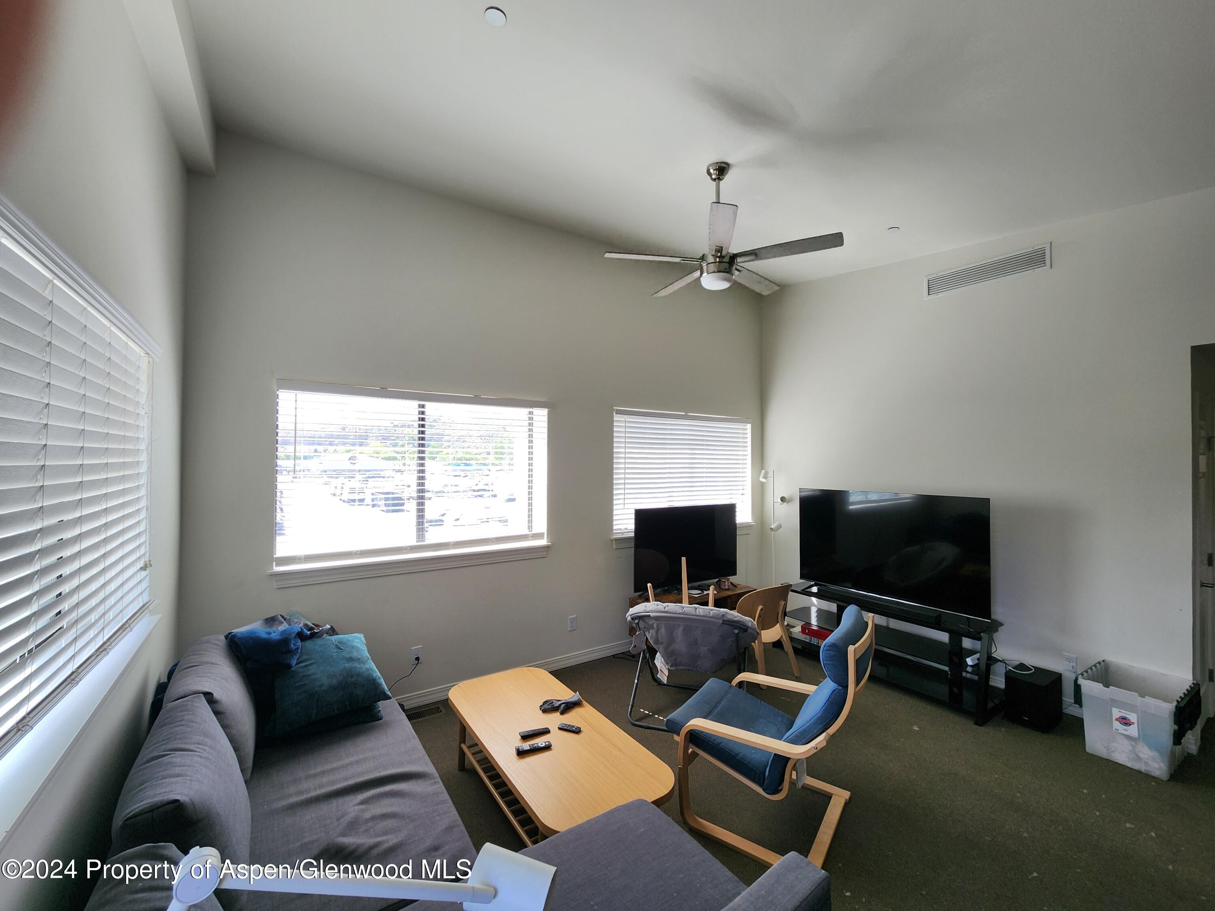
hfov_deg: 106.2
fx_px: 456
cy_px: 456
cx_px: 608
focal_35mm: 13
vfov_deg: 89.9
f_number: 2.2
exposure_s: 1/175
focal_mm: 2.2
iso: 50
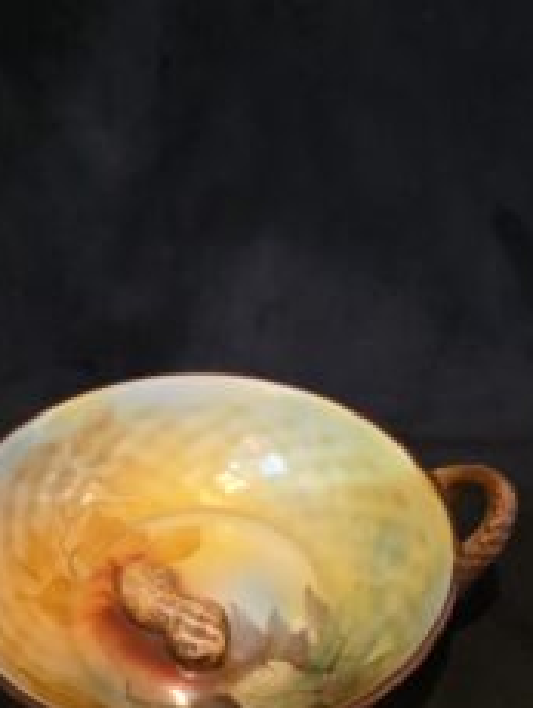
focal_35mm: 40
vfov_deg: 46.1
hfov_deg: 36.0
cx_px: 243
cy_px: 468
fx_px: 820
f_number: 1.7
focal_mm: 6.3
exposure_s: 1/60
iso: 1250
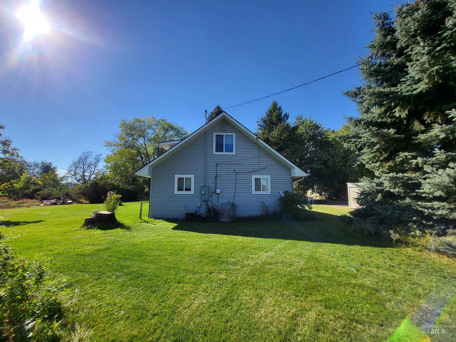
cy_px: 171
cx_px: 228
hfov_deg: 106.2
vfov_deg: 89.9
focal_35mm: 13
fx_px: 171
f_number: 2.2
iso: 32
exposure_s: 1/1047
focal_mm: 1.74
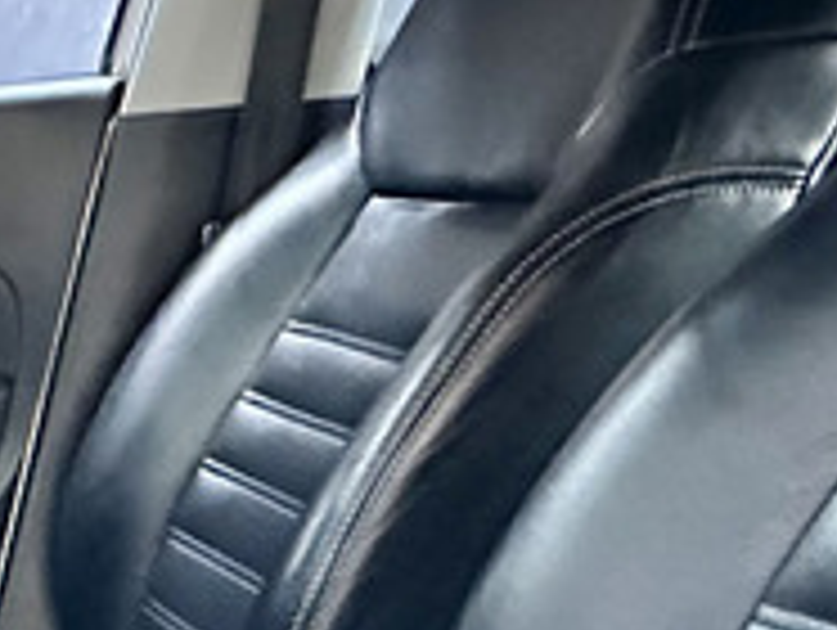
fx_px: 1864
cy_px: 860
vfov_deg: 17.7
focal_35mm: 77
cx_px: -306
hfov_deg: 22.2
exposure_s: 1/41
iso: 1600
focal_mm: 2.22
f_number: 2.2
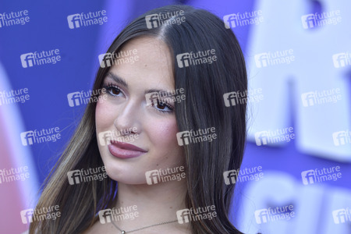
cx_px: 176
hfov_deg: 6.9
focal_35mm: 300
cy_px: 117
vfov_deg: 4.6
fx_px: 2925
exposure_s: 1/250
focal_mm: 300
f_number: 6.3
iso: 250
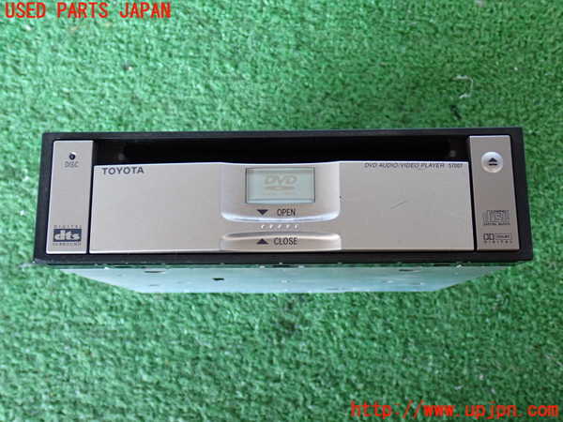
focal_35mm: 38
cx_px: 282
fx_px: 618
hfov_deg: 49.0
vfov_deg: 37.7
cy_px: 211
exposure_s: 1/40
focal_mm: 6.83
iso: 500
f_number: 2.7
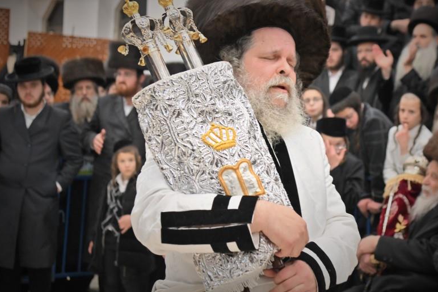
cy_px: 139
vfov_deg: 18.7
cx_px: 242
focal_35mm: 73
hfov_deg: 27.7
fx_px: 888
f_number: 4
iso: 640
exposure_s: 1/200
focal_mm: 55
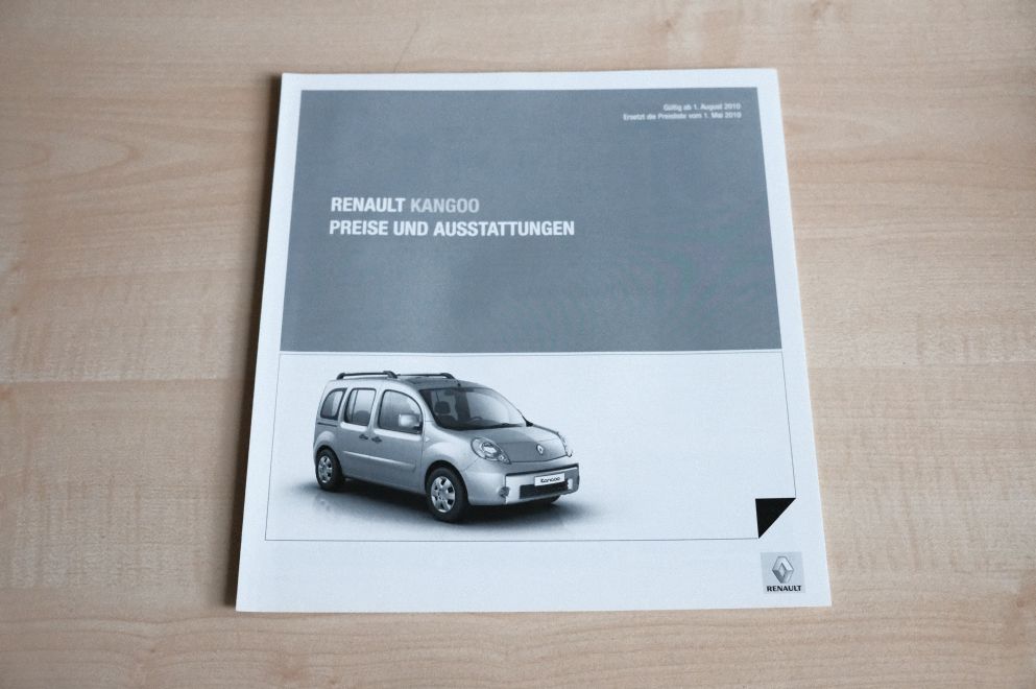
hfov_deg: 53.2
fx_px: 1035
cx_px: 518
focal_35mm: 36
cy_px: 344
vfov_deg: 36.8
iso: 6400
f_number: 3.6
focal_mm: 24.3
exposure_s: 1/450
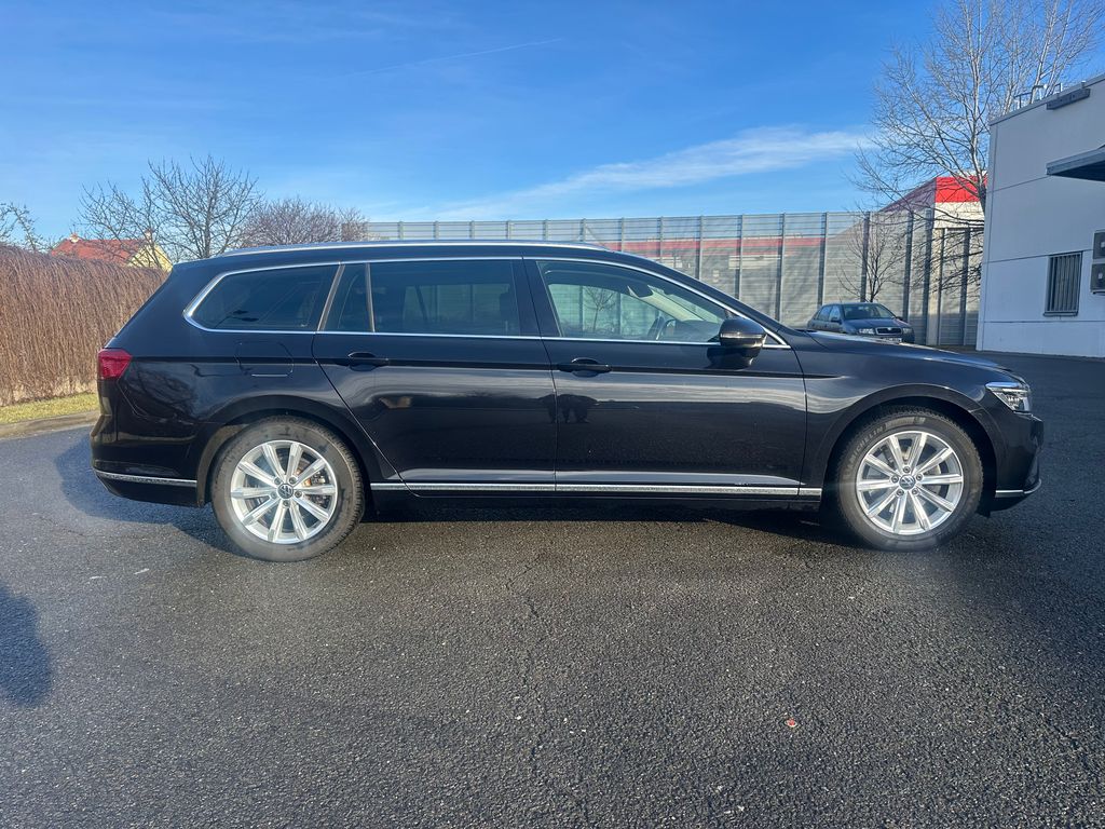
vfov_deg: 56.8
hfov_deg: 71.6
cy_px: 414
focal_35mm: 24
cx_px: 552
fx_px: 766
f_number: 1.78
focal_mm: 6.86
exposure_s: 1/1916
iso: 80
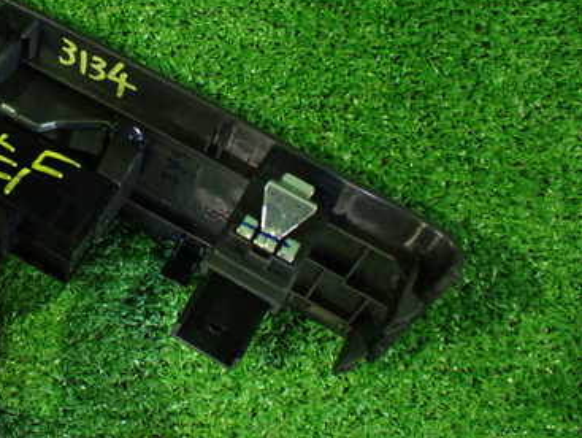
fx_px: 825
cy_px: 135
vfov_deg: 29.5
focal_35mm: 49
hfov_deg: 37.4
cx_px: 114
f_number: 2.3
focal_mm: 5.4
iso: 800
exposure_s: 1/30
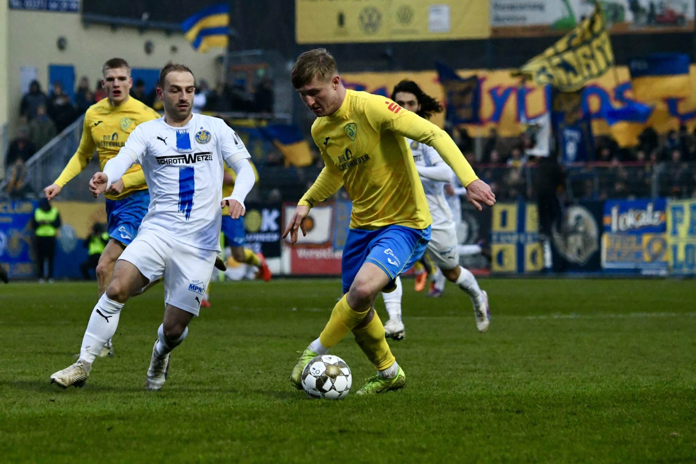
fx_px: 3867
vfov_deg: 6.9
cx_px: 348
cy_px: 232
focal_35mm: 200
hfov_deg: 10.3
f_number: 5.3
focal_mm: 200
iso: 8000
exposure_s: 1/1600
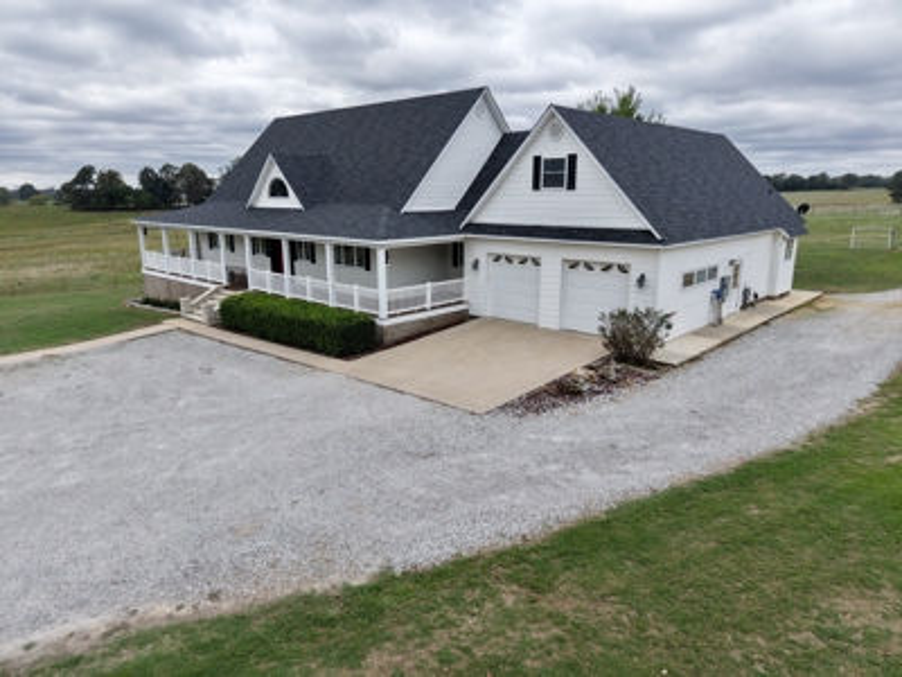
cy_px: 338
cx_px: 451
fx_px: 625
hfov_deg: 71.6
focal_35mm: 24
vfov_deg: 56.8
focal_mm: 8.67
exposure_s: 1/2500
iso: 190
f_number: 1.8
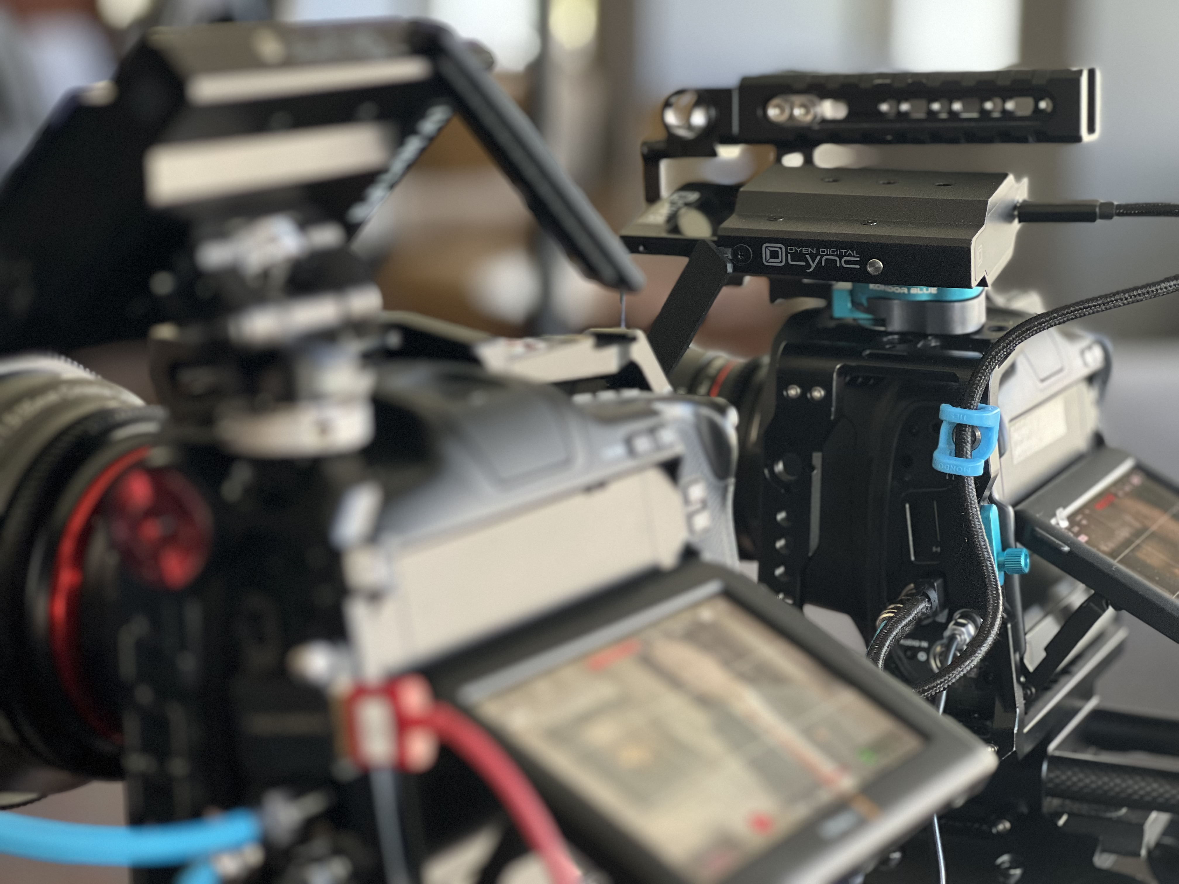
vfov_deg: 19.1
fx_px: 2623
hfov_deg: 25.3
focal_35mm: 77
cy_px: 442
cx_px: 590
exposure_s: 1/75
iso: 250
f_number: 2.8
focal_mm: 9
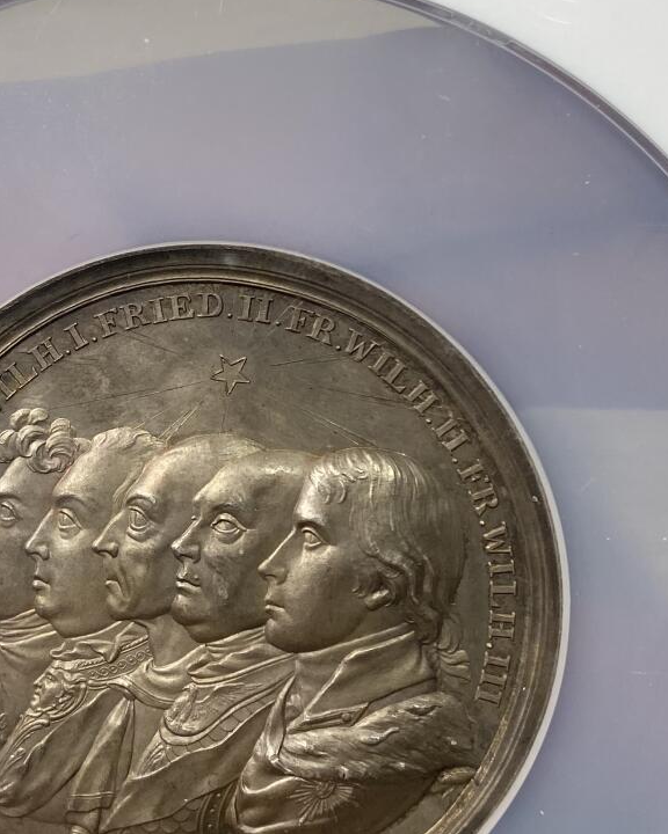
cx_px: 186
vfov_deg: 30.9
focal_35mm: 61
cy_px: 341
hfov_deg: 24.8
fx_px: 1507
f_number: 1.8
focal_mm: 4.25
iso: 32
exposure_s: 1/181
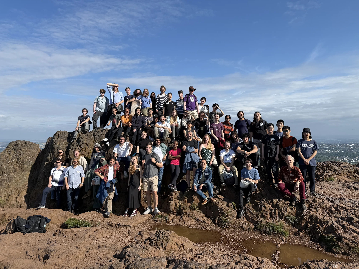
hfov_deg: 71.6
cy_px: 134
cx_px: 180
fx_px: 249
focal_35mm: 24
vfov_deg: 56.8
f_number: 1.78
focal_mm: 6.76
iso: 80
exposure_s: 1/4975
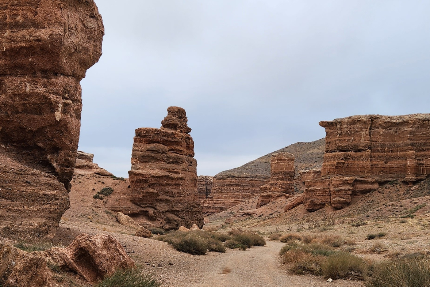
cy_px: 180
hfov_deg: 38.1
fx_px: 621
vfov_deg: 25.9
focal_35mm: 52
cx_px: 246
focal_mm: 5.4
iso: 20
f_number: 1.8
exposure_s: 1/370
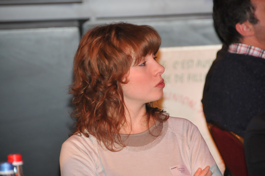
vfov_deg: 4.6
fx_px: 2206
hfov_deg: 6.9
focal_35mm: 300
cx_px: 132
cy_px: 88
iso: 1250
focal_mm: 200
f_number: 5.6
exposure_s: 1/60
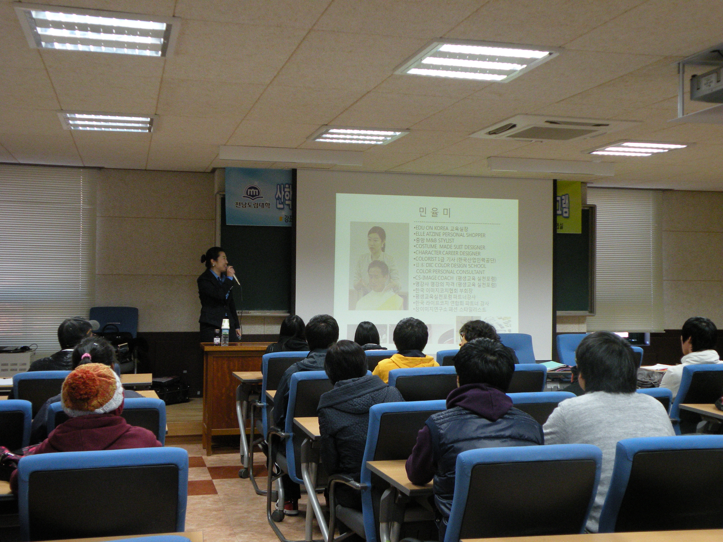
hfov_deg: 44.8
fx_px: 877
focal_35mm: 42
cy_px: 271
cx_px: 362
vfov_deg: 34.3
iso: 282
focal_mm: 7.4
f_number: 3.2
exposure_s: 1/60
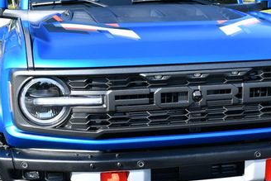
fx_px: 587
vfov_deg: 17.5
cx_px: 162
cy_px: 112
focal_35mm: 78
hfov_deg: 25.9
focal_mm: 20
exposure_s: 1/250
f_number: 7.1
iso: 200
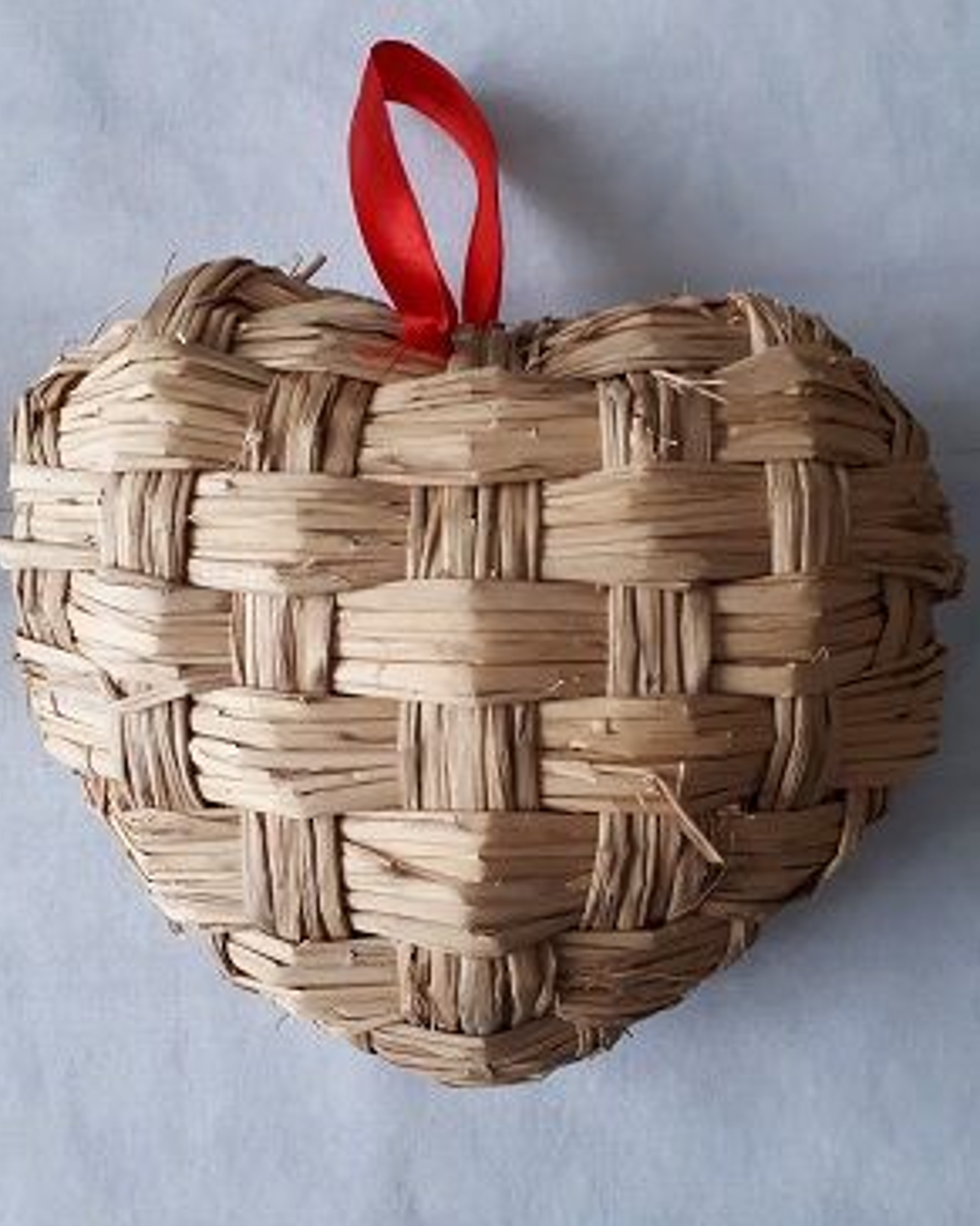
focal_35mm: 29
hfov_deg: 50.0
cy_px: 616
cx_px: 478
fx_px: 1052
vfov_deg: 60.5
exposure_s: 1/17
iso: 320
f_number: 1.9
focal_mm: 3.6
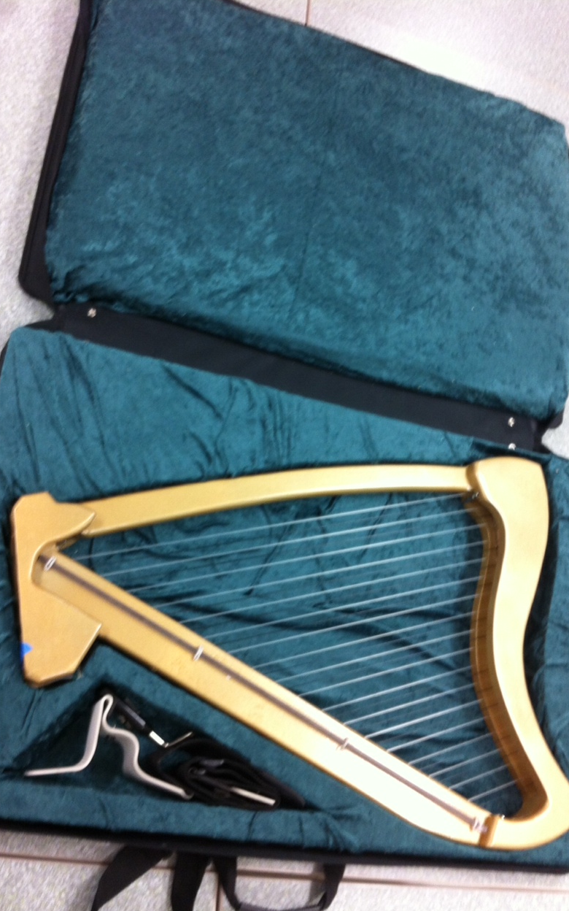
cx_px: 291
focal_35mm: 38
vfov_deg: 51.5
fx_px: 943
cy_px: 463
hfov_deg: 33.6
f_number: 2.8
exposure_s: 1/15
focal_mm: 3.85
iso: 125
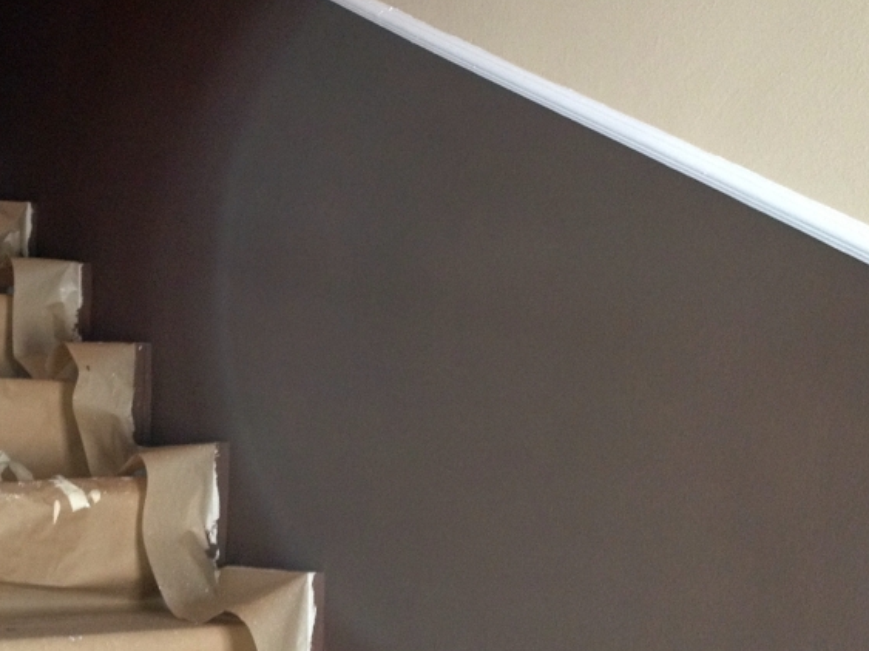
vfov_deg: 26.0
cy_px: 260
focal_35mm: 56
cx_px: 307
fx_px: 1406
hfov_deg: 34.1
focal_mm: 4.28
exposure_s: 1/20
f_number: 2.4
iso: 200
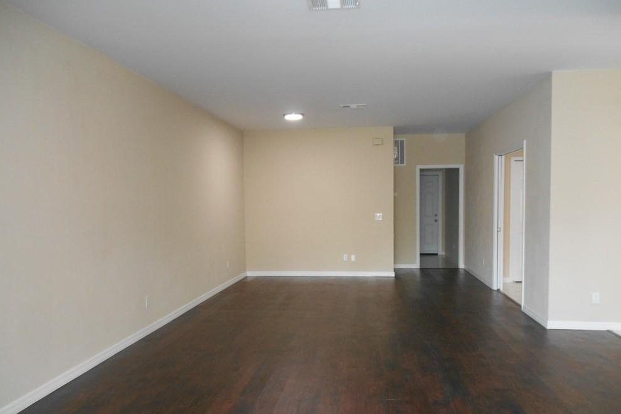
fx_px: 483
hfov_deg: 65.5
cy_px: 234
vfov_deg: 46.3
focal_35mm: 28
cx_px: 306
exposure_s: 1/25
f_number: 3.4
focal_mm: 4.7
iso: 360
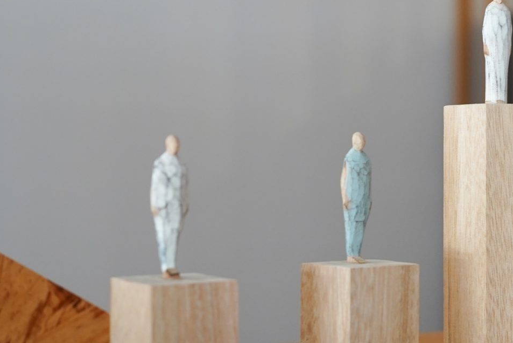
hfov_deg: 21.4
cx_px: 426
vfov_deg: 14.6
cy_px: 139
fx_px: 1340
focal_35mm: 94
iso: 1000
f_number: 5.6
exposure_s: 1/40
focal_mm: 35
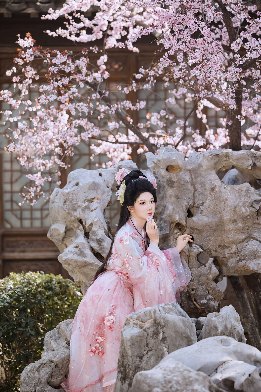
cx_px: 130
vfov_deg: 12.6
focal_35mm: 163
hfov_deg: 8.4
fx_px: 1772
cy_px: 196
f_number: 3.2
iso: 100
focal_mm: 163
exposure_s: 1/400
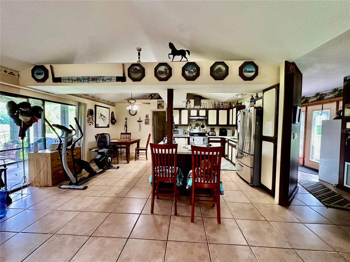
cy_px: 131
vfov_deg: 85.7
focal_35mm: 14
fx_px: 142
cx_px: 175
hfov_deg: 102.1
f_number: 2.2
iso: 640
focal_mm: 2.22
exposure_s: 1/60
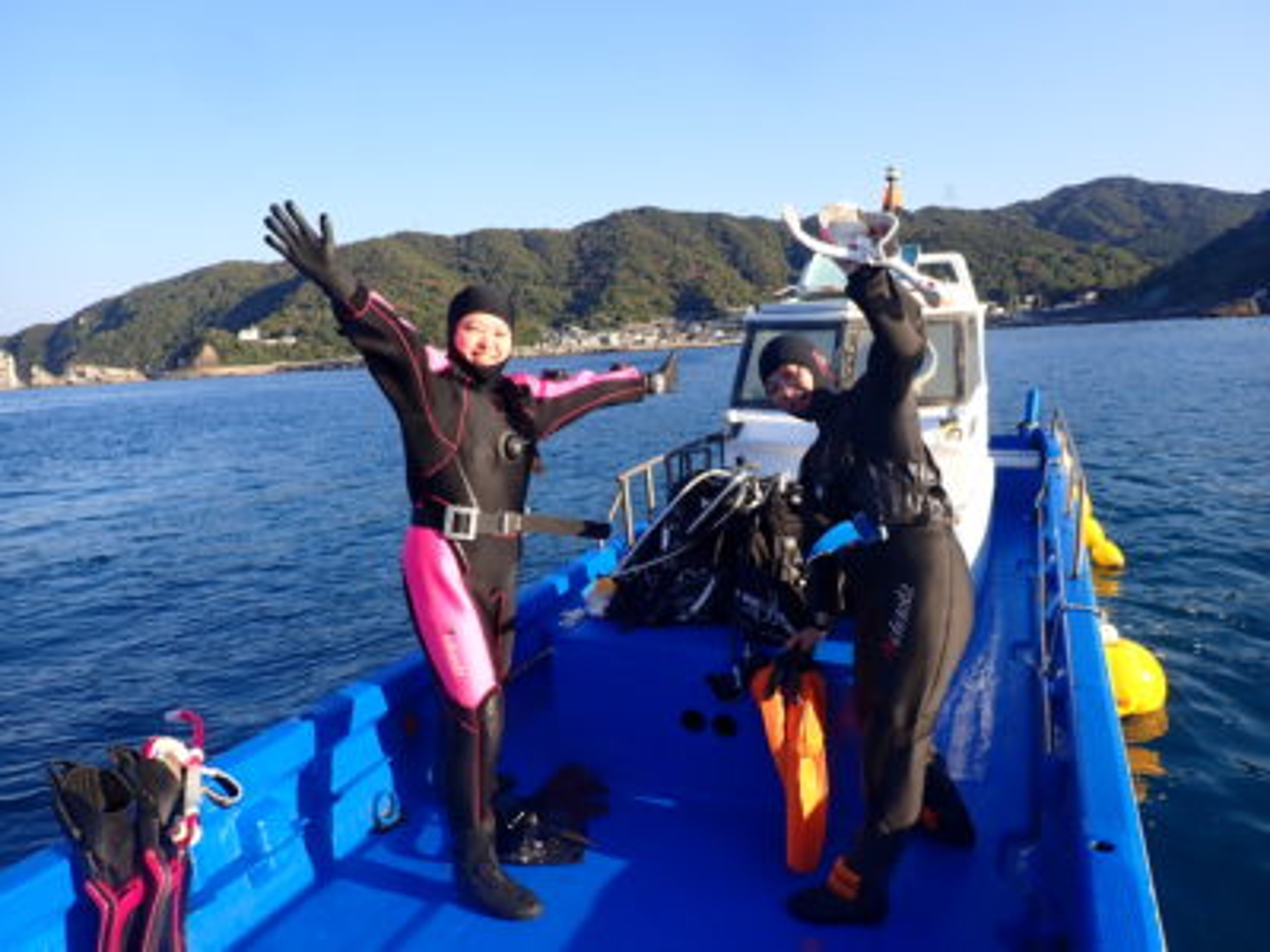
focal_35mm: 25
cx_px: 635
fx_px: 917
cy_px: 476
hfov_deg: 69.4
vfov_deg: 54.9
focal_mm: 4.5
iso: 100
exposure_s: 1/800
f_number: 2.8
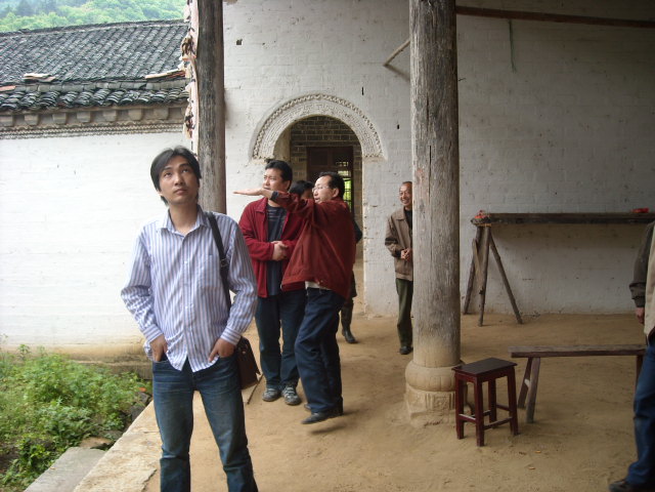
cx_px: 328
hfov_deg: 52.6
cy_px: 246
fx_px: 662
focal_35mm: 35
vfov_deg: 40.7
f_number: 2.8
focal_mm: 5.7
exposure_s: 1/129
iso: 64
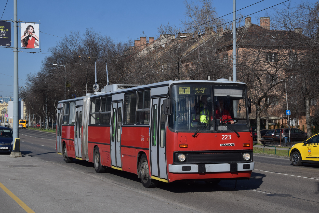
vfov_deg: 20.2
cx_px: 160
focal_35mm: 68
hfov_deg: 29.9
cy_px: 106
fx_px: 598
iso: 200
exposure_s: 1/1000
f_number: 6.3
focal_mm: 45
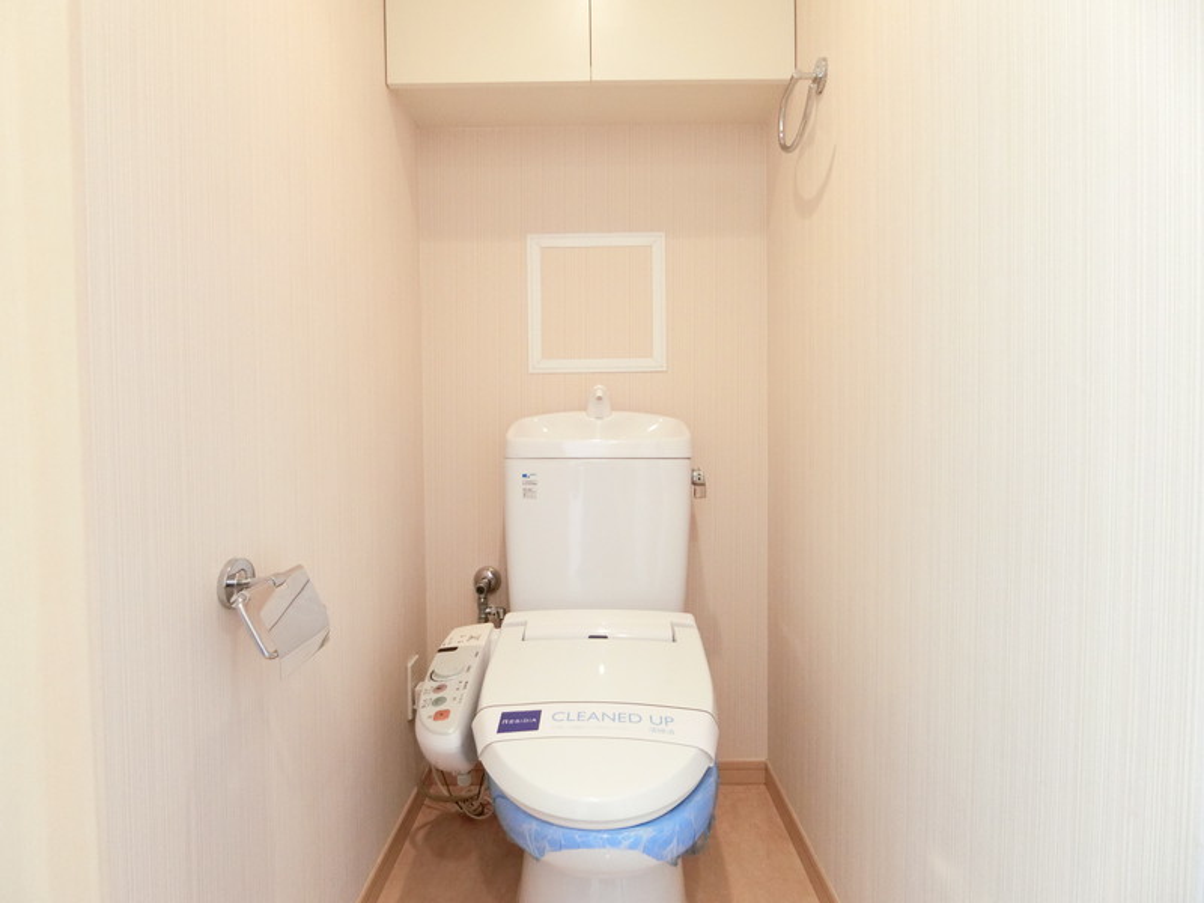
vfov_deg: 68.7
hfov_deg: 84.7
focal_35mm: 19
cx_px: 602
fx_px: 661
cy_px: 452
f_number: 2.7
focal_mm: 4.06
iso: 640
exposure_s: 1/30
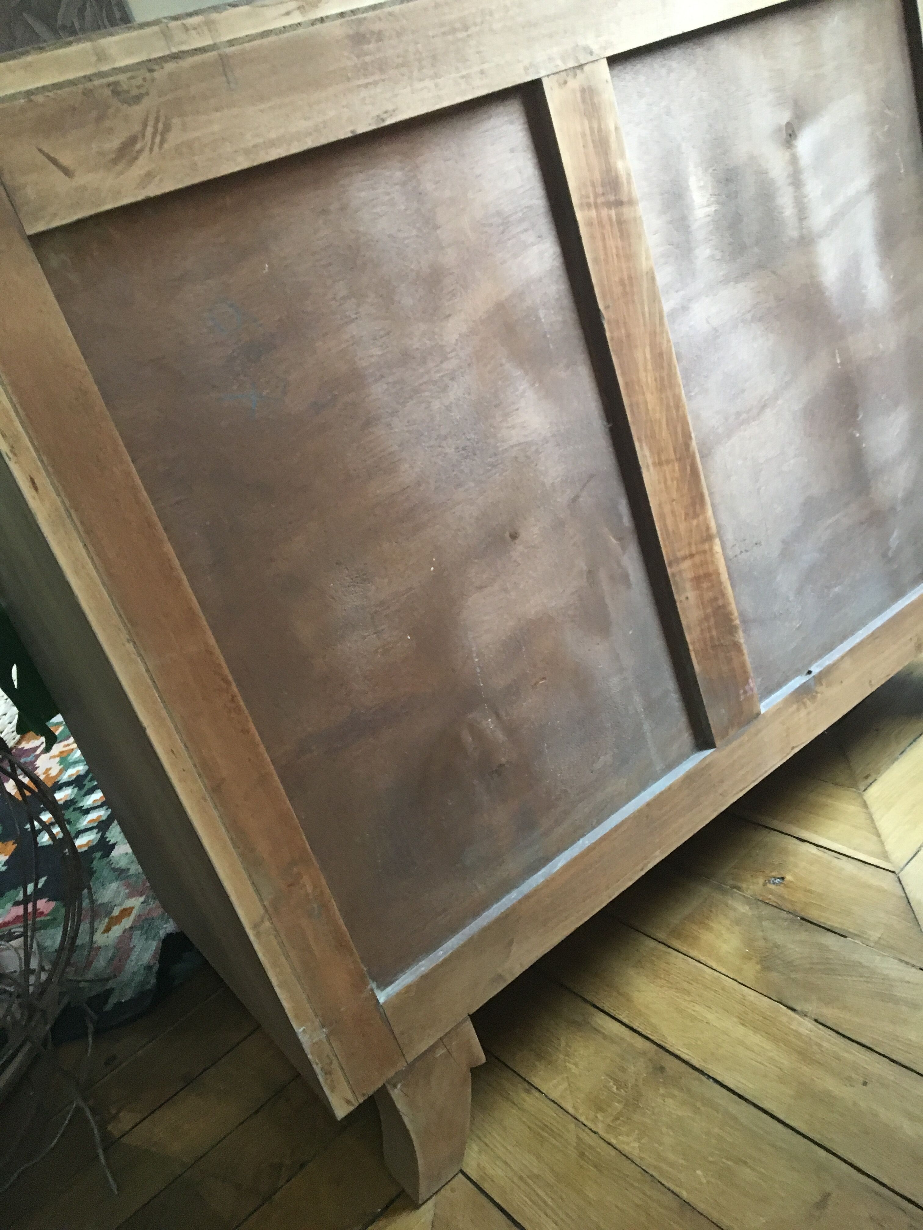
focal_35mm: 29
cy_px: 615
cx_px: 462
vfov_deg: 61.7
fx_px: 1031
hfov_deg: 48.2
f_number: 2.2
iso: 200
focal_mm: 4.15
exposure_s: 1/25
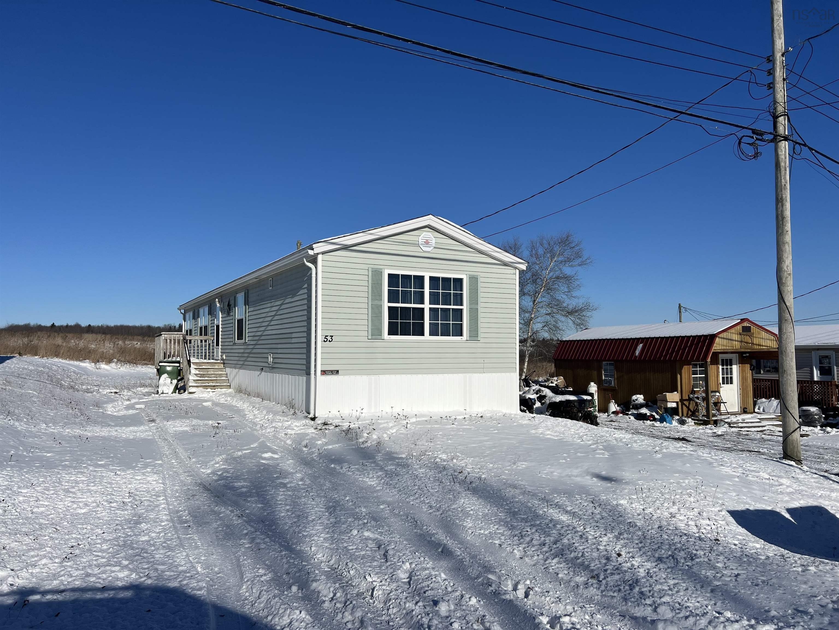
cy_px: 315
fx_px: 630
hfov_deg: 67.3
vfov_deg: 53.1
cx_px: 420
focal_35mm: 26
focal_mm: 5.7
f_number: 1.5
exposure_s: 1/12658
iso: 50
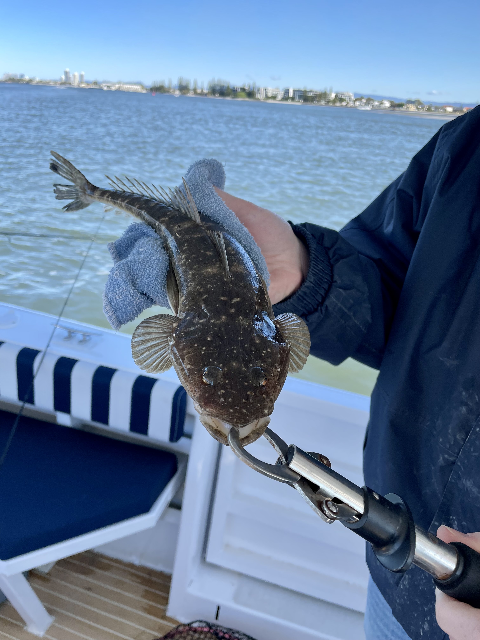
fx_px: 481
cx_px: 240
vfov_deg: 67.3
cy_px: 320
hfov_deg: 53.1
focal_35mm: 26
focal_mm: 4.2
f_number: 1.6
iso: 32
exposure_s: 1/1062
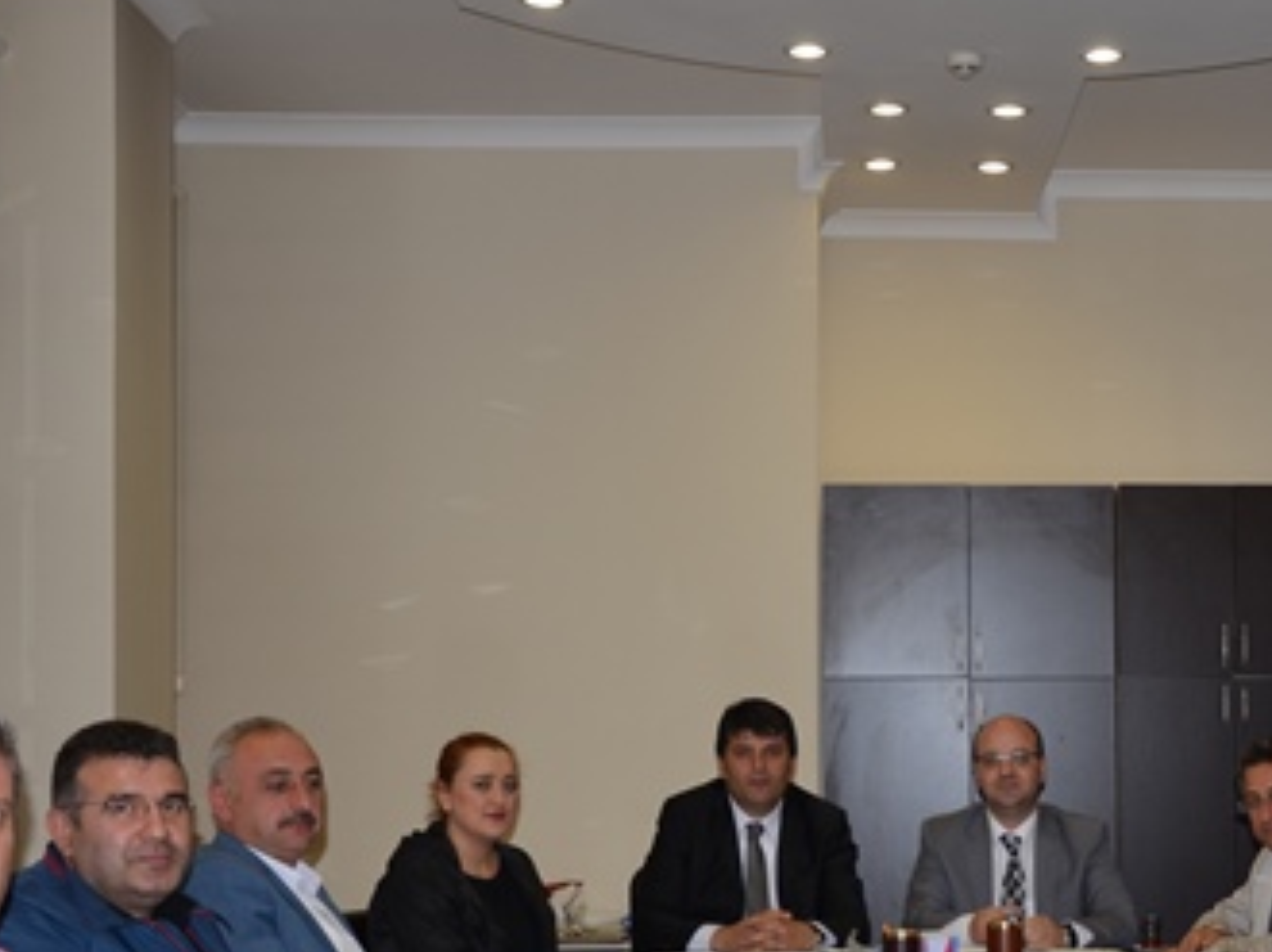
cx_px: 1006
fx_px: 2460
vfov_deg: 21.8
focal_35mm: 67
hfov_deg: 28.4
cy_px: 663
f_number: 3.8
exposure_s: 1/60
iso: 250
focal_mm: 24
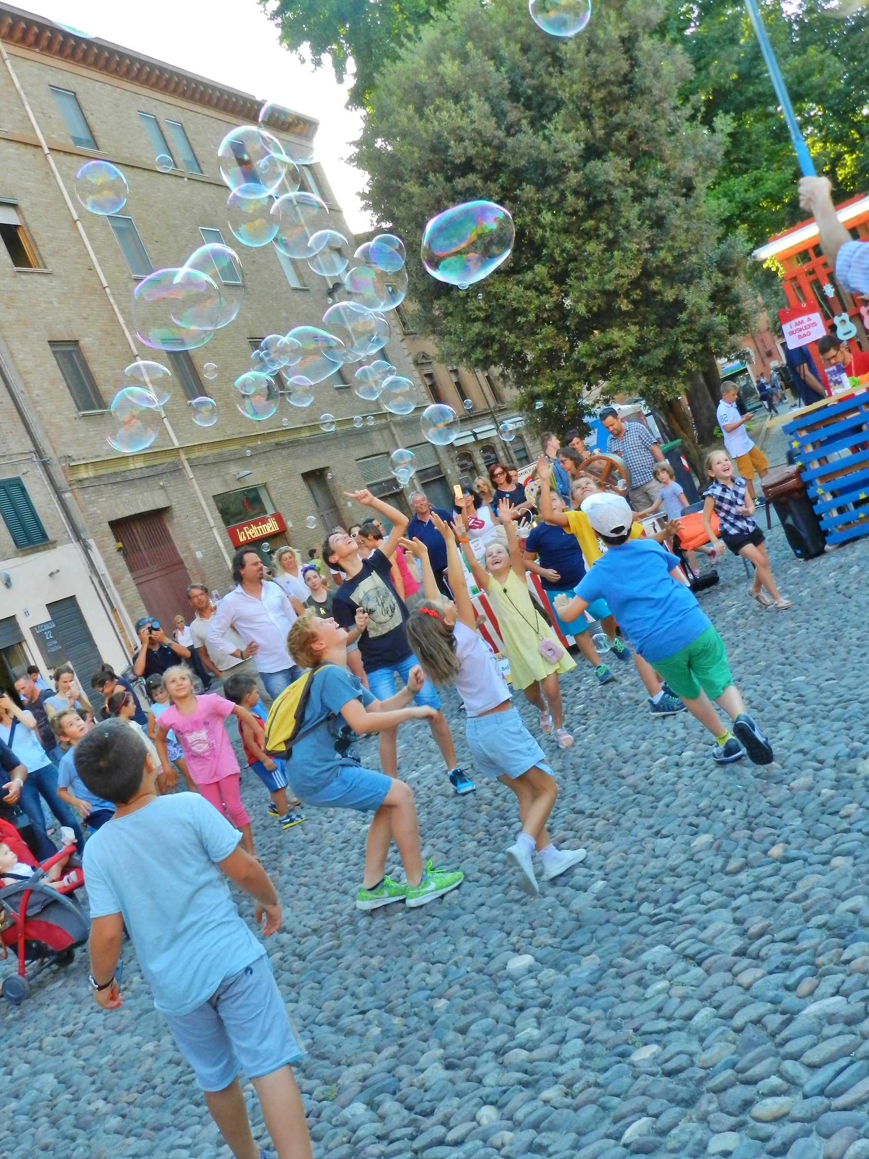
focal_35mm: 38
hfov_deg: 37.7
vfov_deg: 49.0
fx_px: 1272
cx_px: 434
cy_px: 580
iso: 640
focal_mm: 6.7
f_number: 4
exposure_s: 1/320
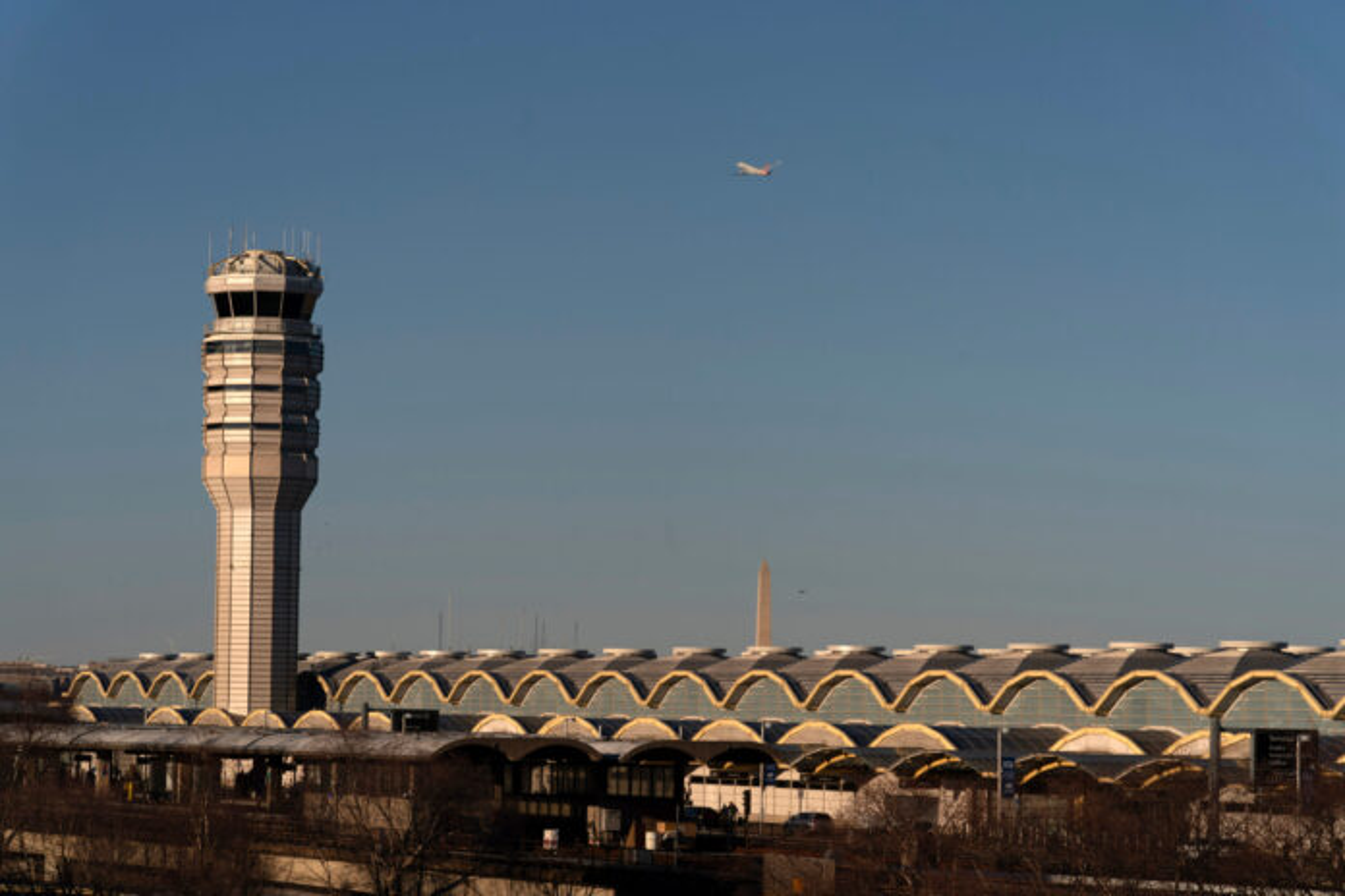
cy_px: 448
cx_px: 672
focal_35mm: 108
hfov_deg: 18.9
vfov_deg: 12.7
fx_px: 4035
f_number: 9
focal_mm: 108
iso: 100
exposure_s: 1/640
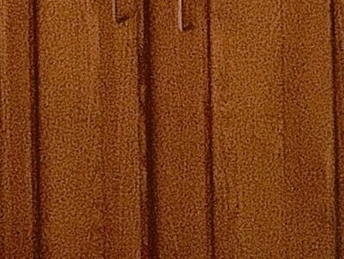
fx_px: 965
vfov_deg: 11.5
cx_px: 519
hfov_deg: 18.0
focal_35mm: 97
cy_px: -433
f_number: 1.8
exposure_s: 1/60
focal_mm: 1.57
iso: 400
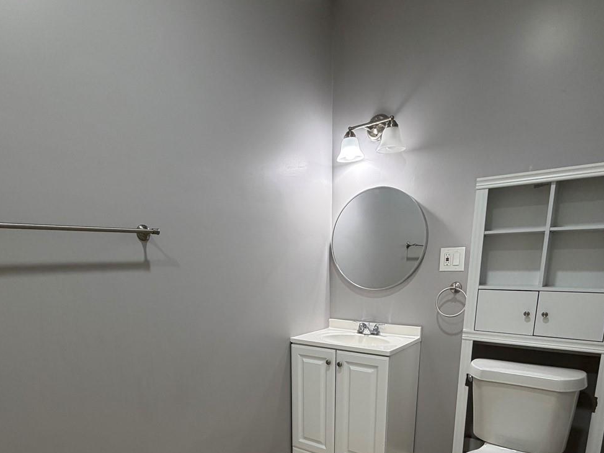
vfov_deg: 55.6
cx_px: 275
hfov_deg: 73.8
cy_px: 348
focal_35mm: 23
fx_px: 401
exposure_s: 1/60
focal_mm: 2.22
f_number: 2.2
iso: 160
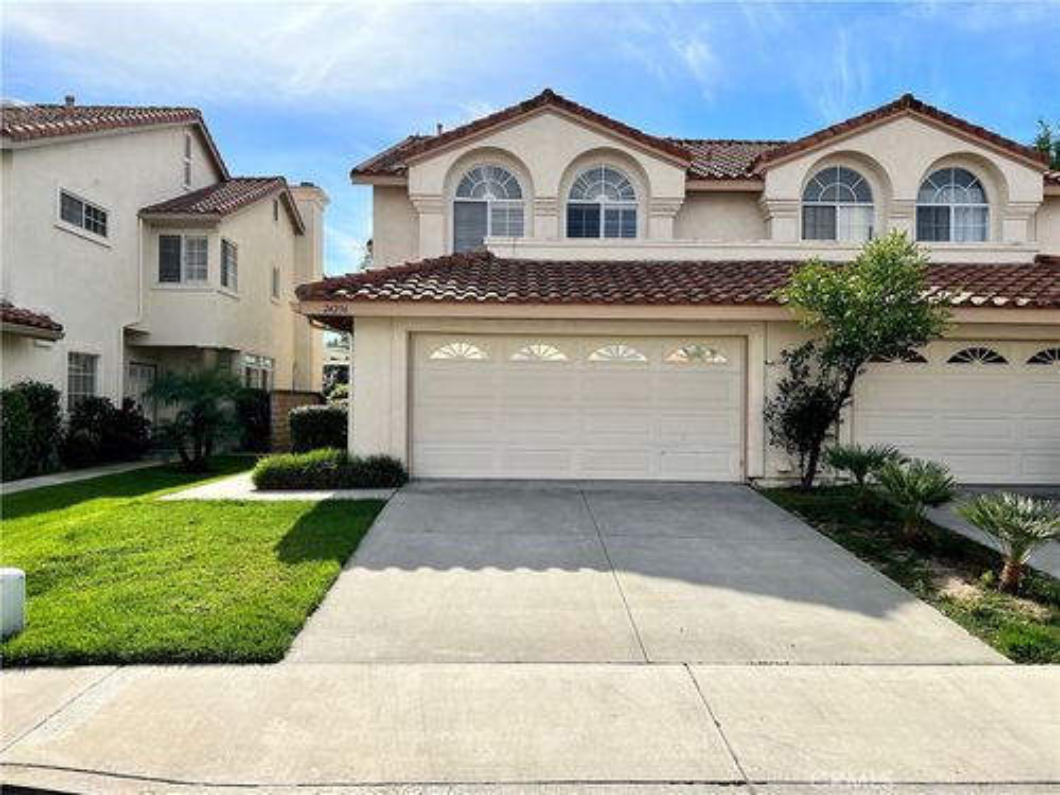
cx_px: 530
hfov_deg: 67.3
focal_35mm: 26
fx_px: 796
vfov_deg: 53.1
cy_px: 398
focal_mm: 5.7
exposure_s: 1/4831
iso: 50
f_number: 1.5
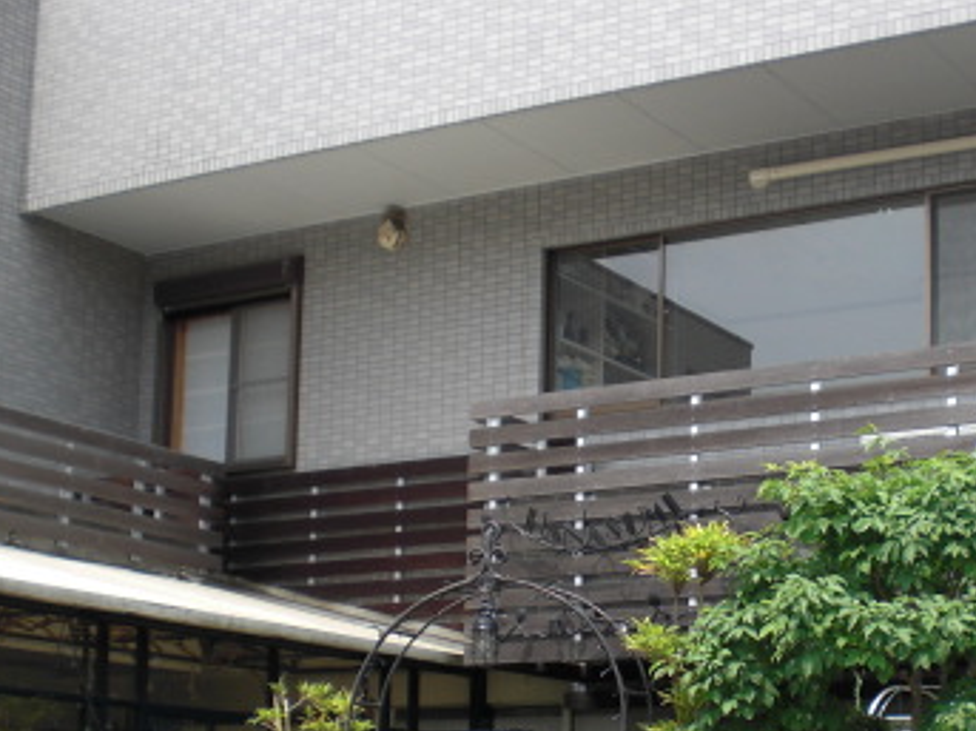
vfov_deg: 20.3
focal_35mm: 71
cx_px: 737
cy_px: 651
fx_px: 2001
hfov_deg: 27.0
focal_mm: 6.3
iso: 64
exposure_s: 1/320
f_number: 3.1
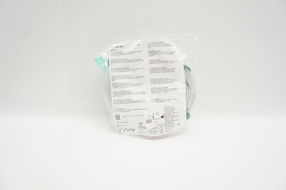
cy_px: 95
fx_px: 214
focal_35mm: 27
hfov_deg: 67.4
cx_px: 143
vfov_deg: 47.8
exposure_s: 1/25
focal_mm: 18
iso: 200
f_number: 7.1
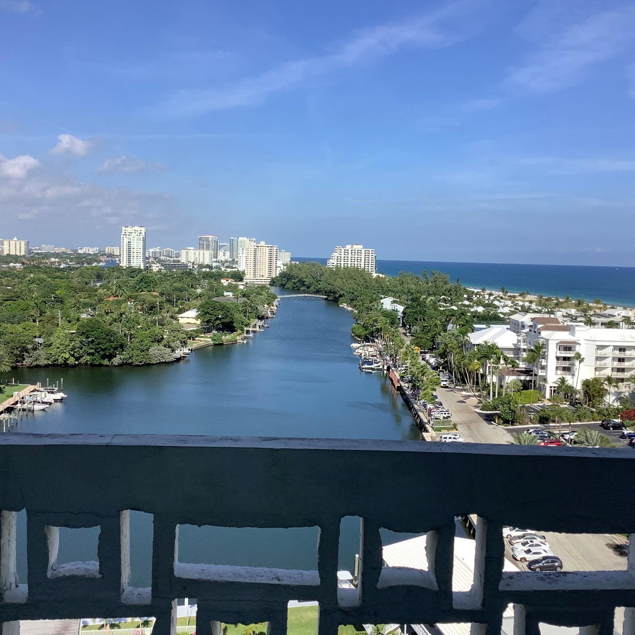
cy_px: 315
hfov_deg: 44.9
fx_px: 768
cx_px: 319
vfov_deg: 44.9
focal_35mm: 37
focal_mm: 3.3
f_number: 2.4
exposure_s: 1/1773
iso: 25
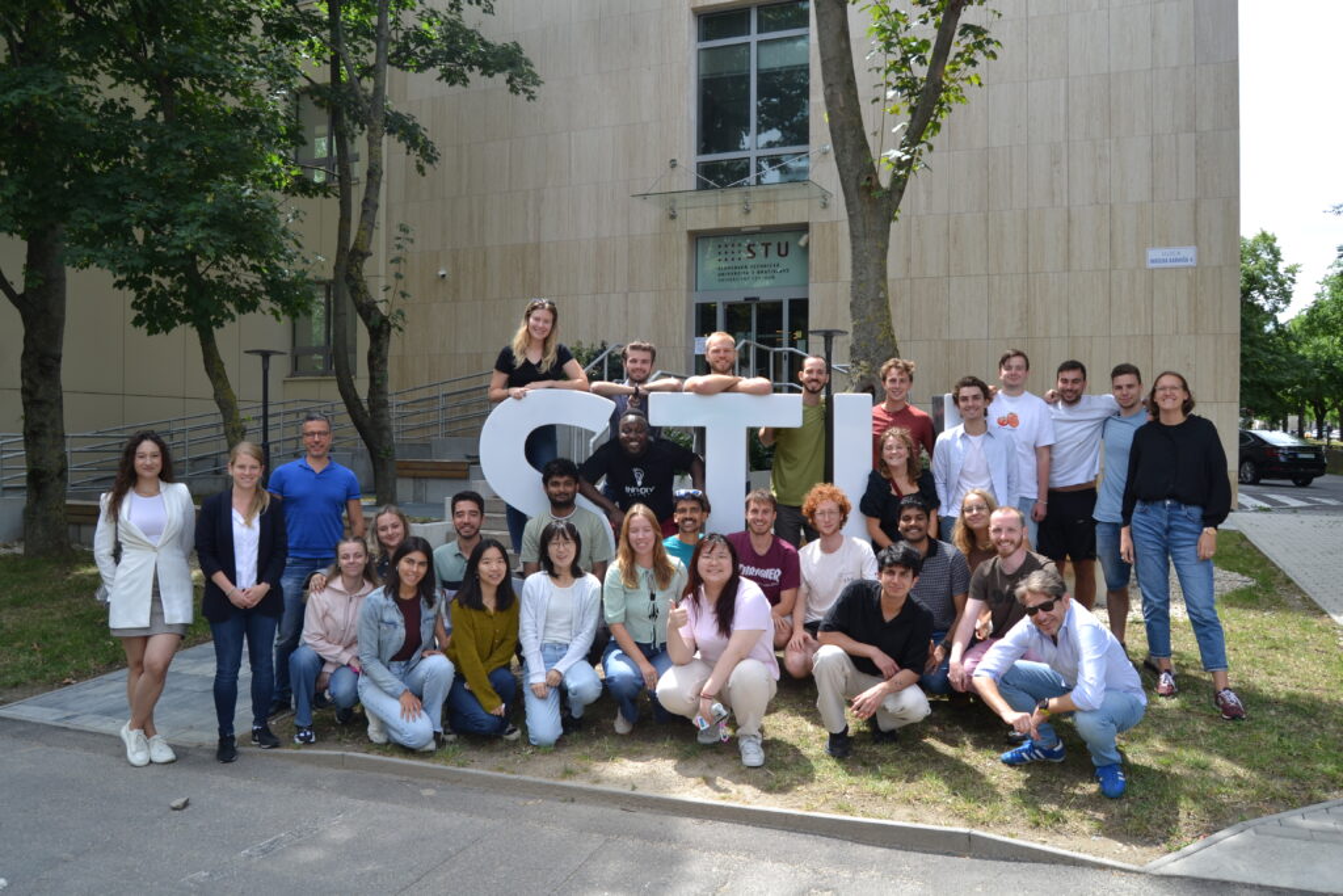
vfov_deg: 47.9
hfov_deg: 67.4
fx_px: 1007
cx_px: 672
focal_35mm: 27
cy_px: 448
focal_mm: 18
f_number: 6.3
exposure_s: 1/160
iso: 100
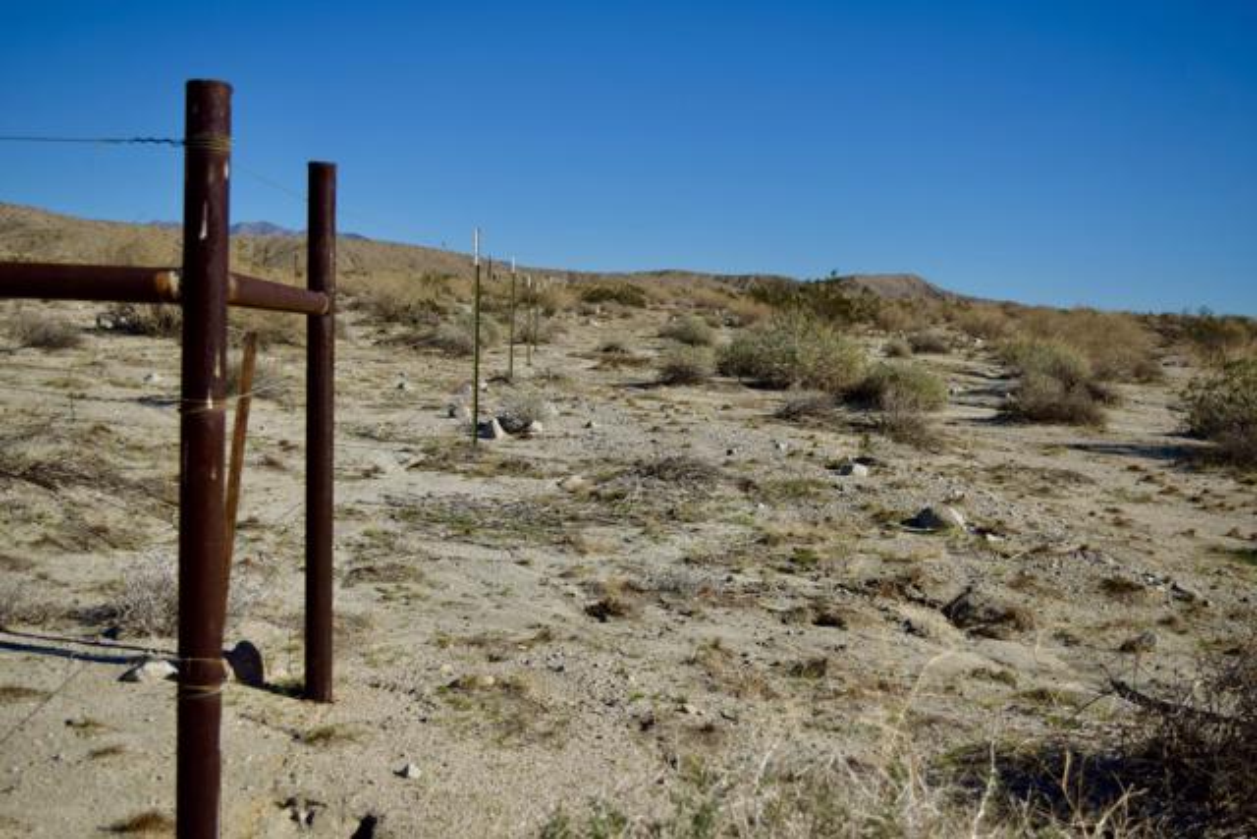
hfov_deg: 46.4
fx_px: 1467
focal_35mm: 42
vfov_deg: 31.9
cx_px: 628
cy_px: 420
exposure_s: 1/4000
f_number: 4.2
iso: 200
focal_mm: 28
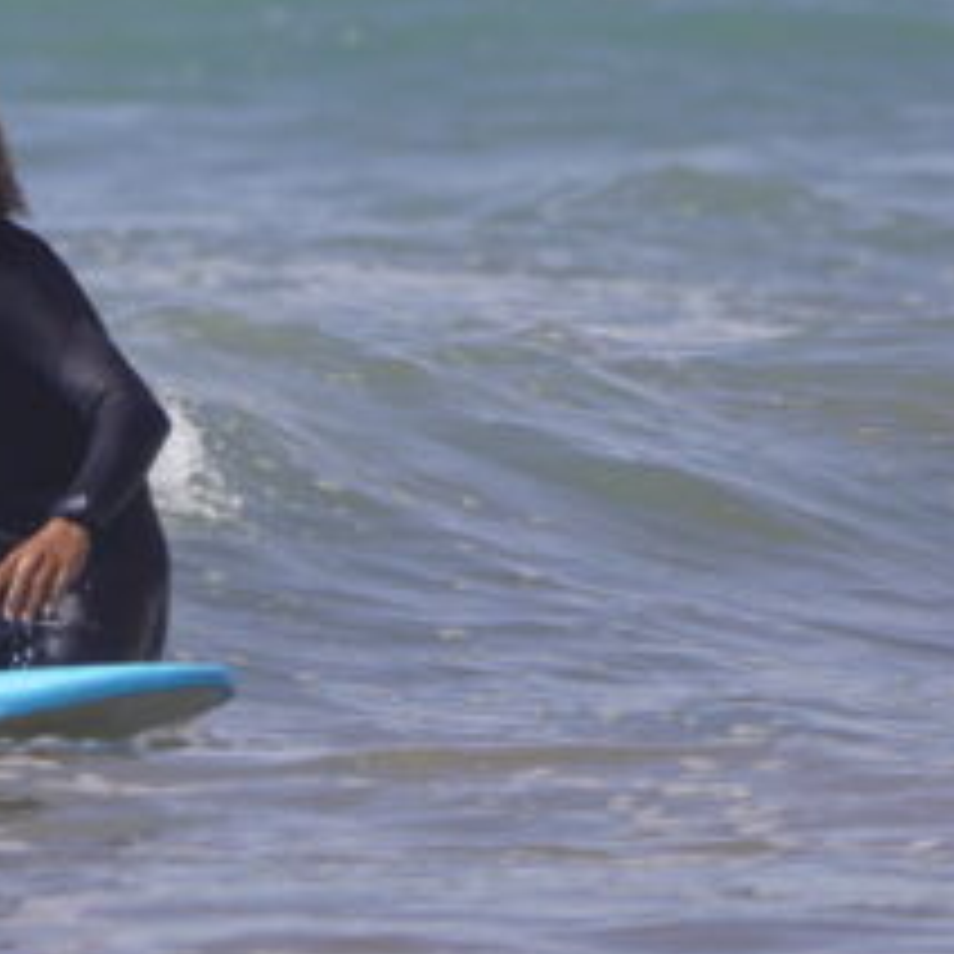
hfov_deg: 0.8
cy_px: 38
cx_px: -328
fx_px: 71558
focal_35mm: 2295
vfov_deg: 0.8
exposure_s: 1/640
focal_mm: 559
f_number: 6.3
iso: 100
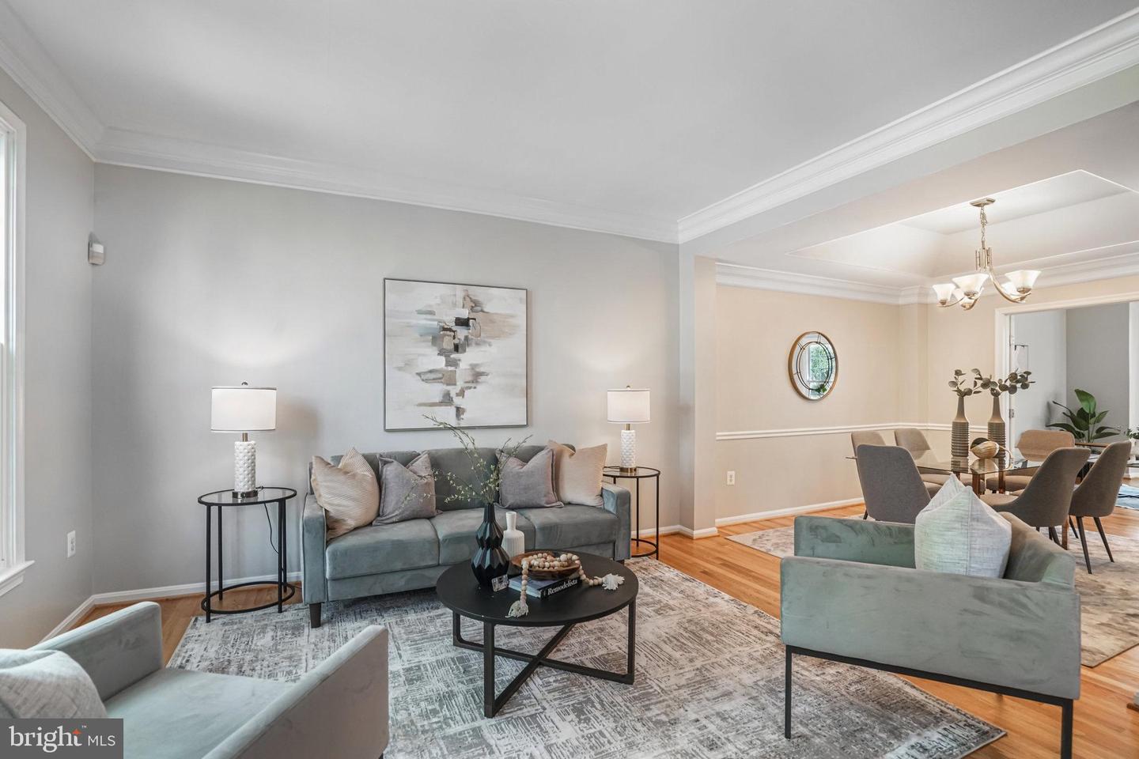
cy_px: 380
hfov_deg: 96.7
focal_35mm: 16
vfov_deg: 73.7
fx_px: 506
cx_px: 570
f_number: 8
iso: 1250
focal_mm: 16
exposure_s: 1/500
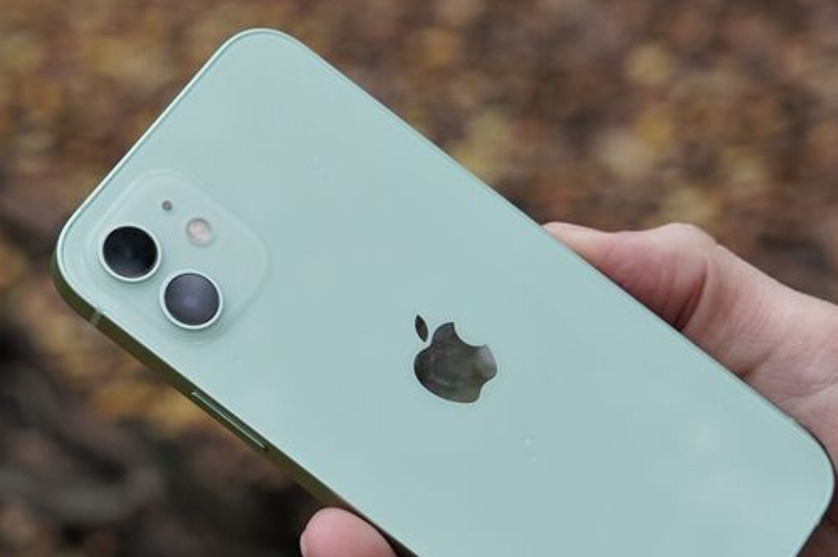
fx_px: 2047
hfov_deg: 23.1
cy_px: 431
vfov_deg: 15.4
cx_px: 465
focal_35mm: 88
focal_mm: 53
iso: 1000
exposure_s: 1/200
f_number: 6.3
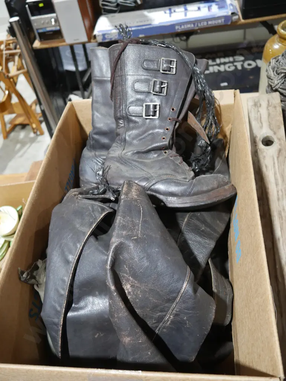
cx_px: 143
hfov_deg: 46.8
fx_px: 330
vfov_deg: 59.9
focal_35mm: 30
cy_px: 190
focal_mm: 15
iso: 800
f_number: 3.6
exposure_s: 1/60
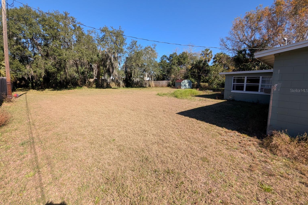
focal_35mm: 13
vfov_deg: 85.1
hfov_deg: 108.3
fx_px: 111
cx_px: 149
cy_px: 90
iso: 52
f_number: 1.7
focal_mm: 2.02
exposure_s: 1/1626
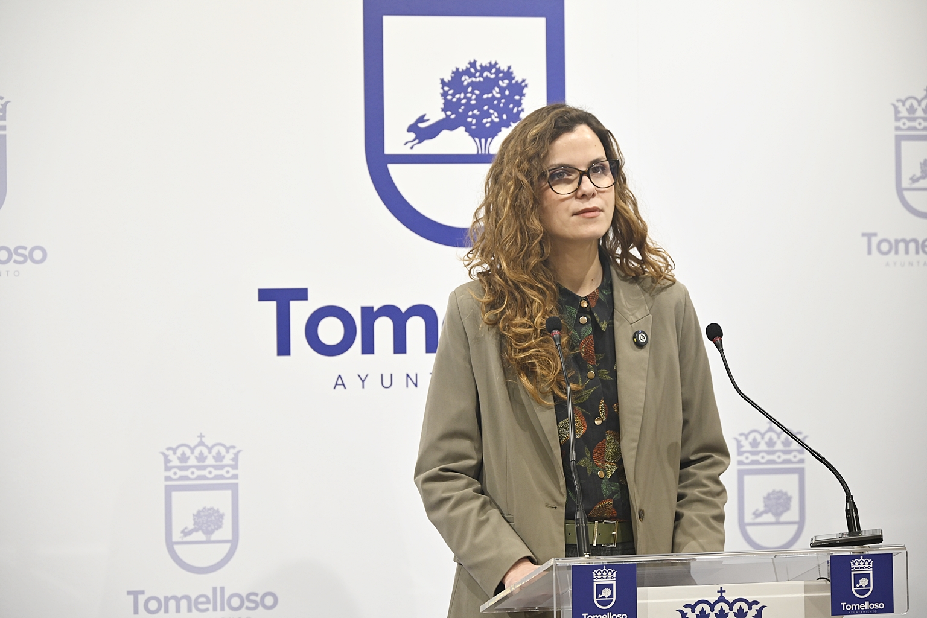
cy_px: 309
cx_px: 464
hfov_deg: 17.8
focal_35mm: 115
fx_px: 2961
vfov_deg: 11.9
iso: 800
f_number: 6.3
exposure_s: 1/125
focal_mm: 115
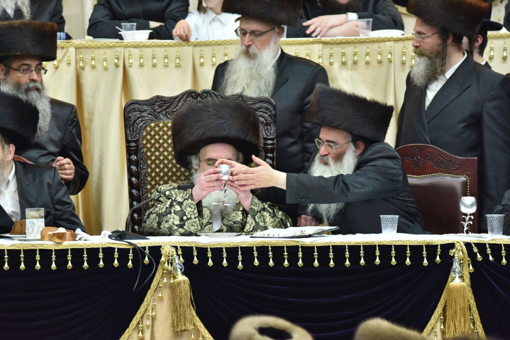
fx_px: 4959
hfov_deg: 5.9
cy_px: 170
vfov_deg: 3.9
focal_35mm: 350
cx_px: 255
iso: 2000
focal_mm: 350
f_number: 6
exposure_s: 1/125
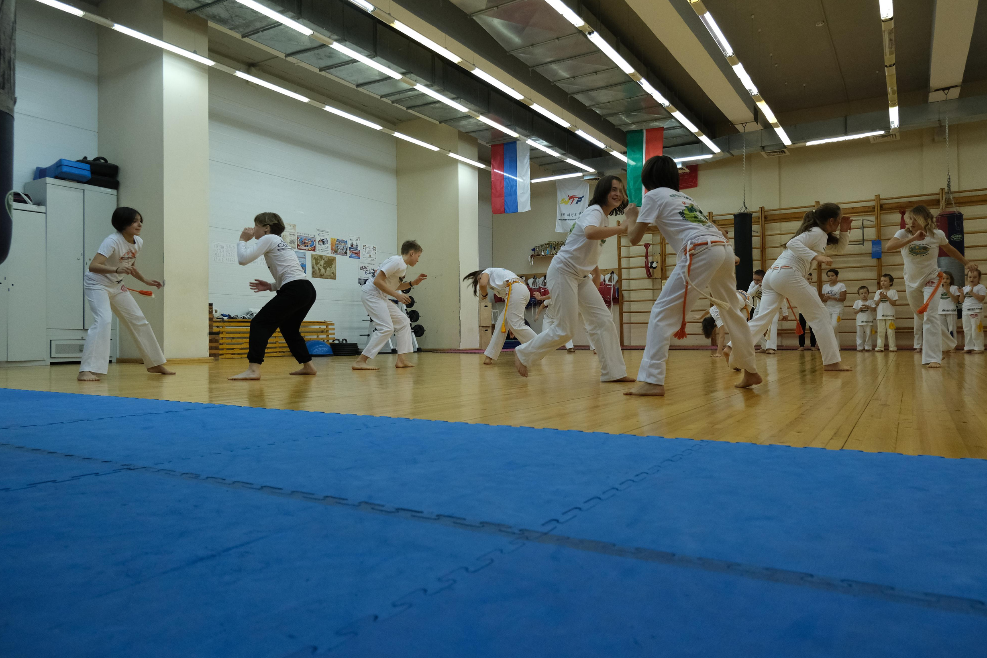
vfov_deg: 51.3
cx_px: 504
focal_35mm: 25
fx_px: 685
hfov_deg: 71.5
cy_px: 322
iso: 2000
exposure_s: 1/320
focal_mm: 16.1
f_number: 3.6
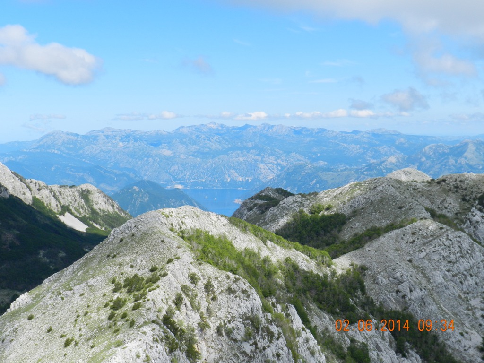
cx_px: 242
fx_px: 643
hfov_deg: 41.2
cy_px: 182
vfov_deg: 31.5
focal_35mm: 46
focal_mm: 8.1
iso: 160
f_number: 5
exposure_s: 1/800
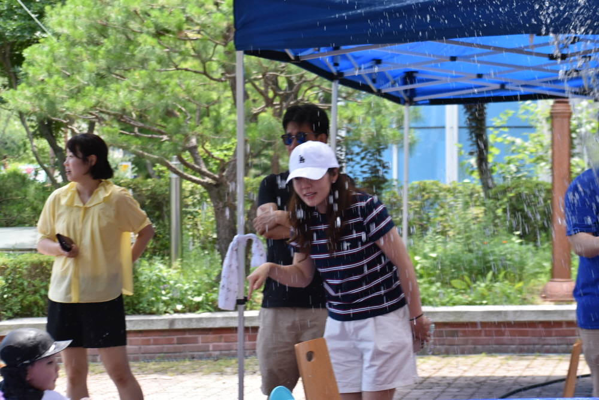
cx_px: 300
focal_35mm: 117
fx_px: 1948
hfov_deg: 17.5
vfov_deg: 11.7
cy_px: 200
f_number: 7.1
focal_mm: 78
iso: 400
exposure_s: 1/200
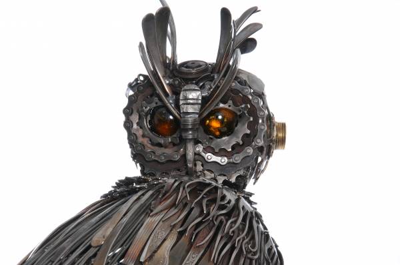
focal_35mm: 158
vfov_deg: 8.7
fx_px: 1747
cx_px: 200
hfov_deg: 13.1
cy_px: 132
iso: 200
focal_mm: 105
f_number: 11
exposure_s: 1/125
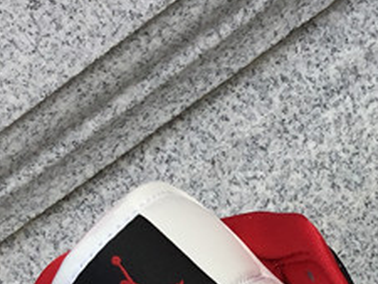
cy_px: 544
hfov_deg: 15.5
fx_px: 1355
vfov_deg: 11.0
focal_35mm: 124
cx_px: 391
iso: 25
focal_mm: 3.3
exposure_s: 1/657
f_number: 2.4
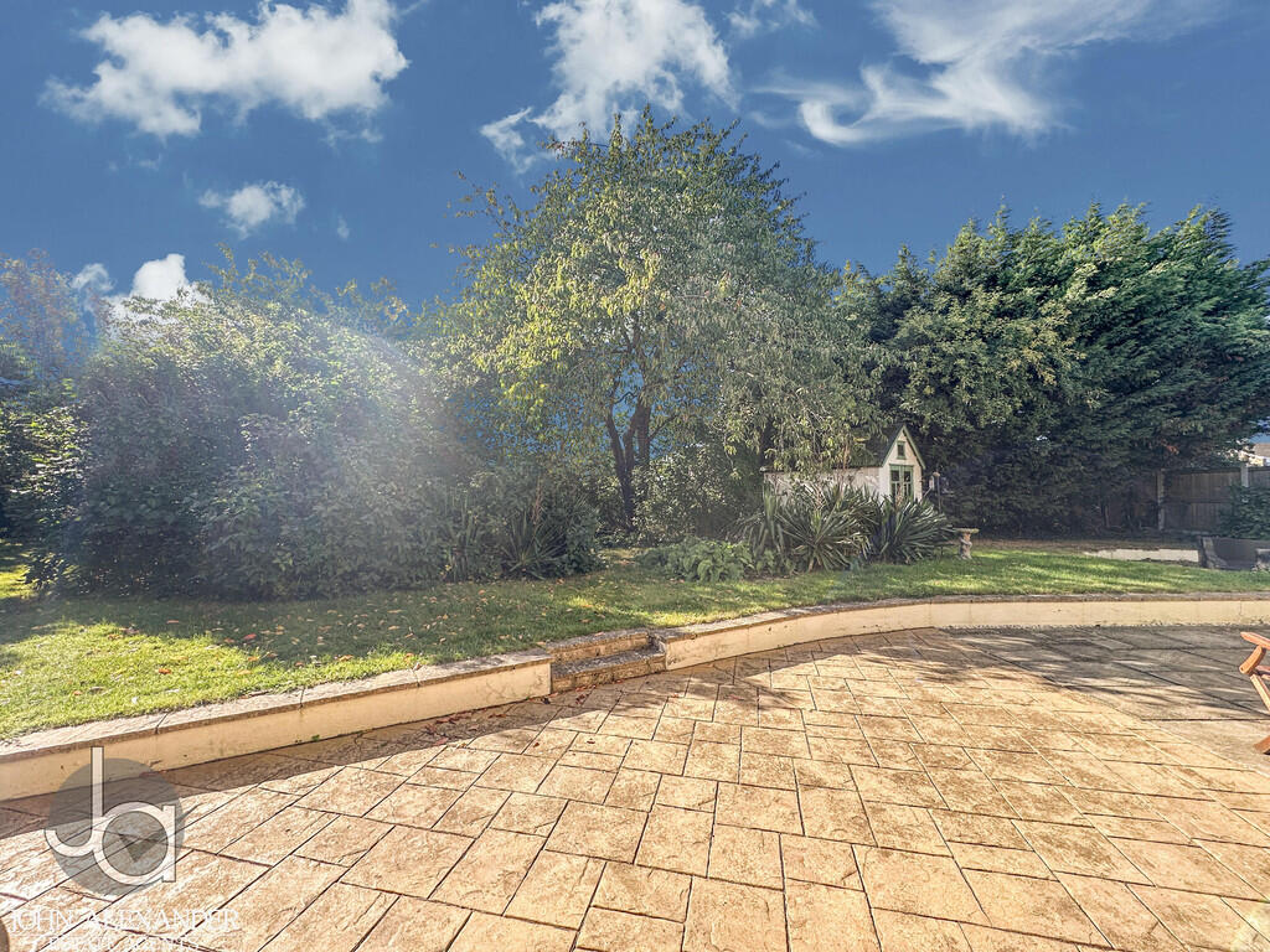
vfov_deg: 85.7
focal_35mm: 14
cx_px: 635
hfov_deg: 102.1
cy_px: 476
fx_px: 514
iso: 40
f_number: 2.2
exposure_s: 1/255
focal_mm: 2.22
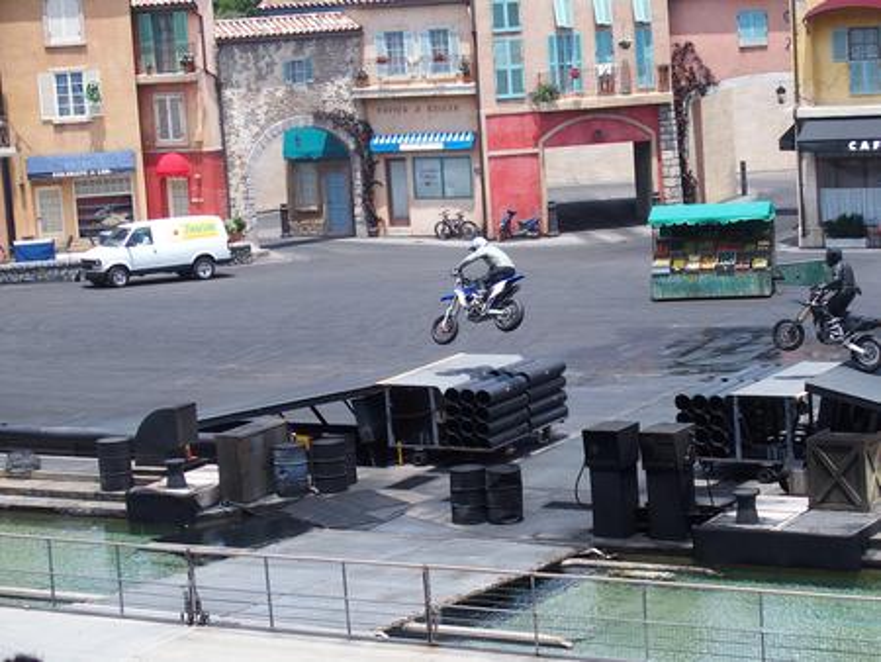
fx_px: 2139
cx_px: 440
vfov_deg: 17.6
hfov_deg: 23.3
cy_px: 331
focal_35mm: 84
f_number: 2.8
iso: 100
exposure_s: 1/1250
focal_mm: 17.8
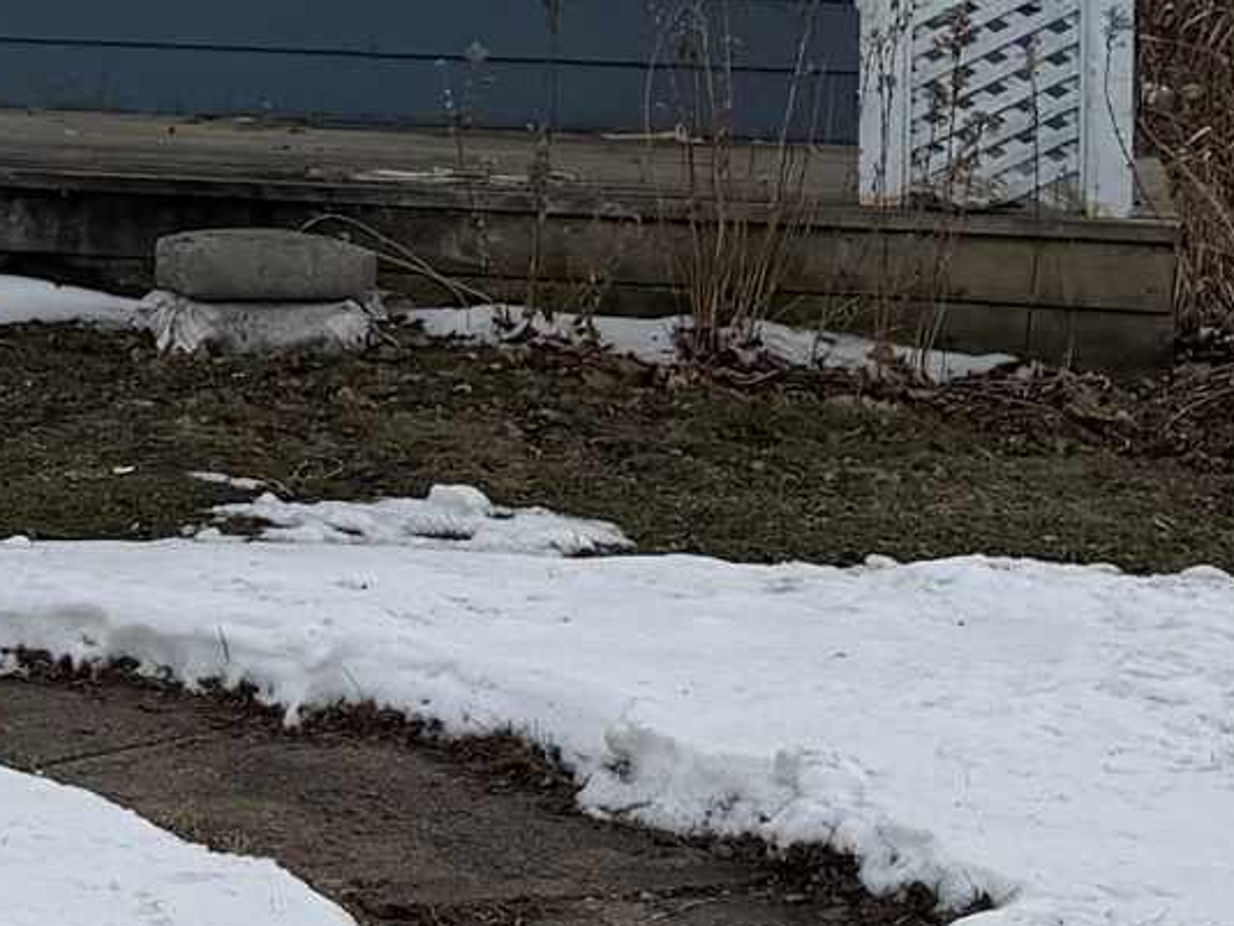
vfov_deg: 10.4
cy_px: -409
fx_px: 4922
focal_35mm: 138
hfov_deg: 13.8
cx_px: -287
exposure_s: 1/3953
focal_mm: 6.76
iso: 80
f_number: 1.78
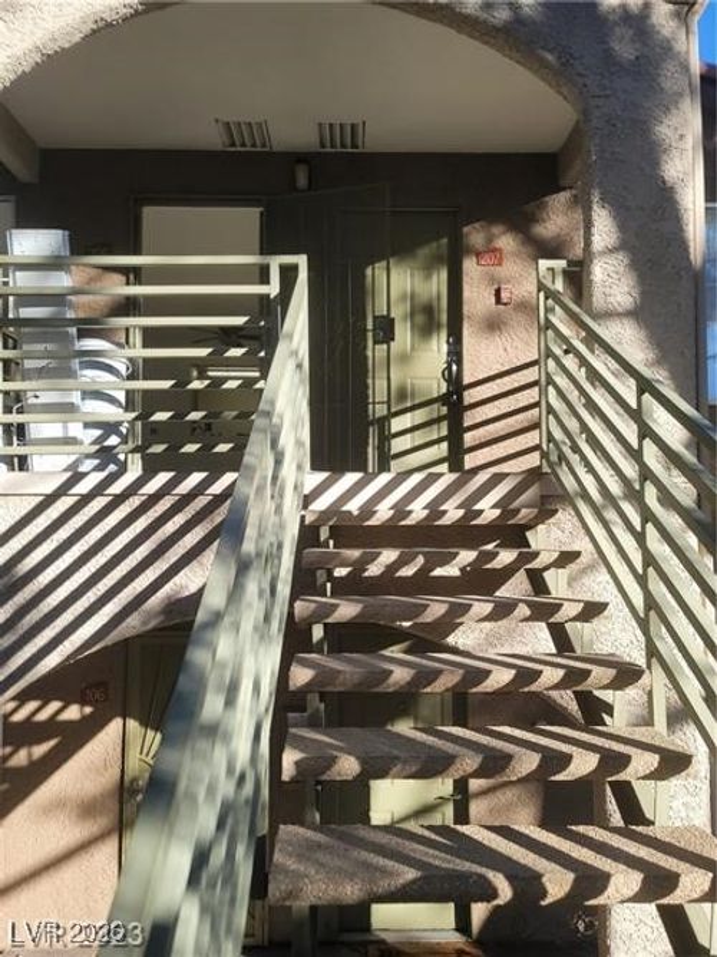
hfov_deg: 54.9
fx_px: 691
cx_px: 358
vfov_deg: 69.4
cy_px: 478
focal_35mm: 25
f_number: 1.8
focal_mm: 7
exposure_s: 1/333
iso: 20
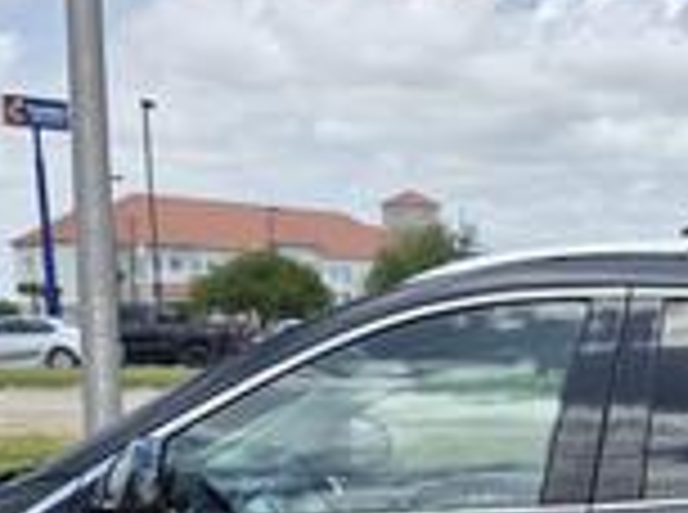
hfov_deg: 25.3
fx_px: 1507
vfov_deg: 17.3
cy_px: 788
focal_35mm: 76
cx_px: 549
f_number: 1.7
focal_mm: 6.3
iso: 80
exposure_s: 1/3589
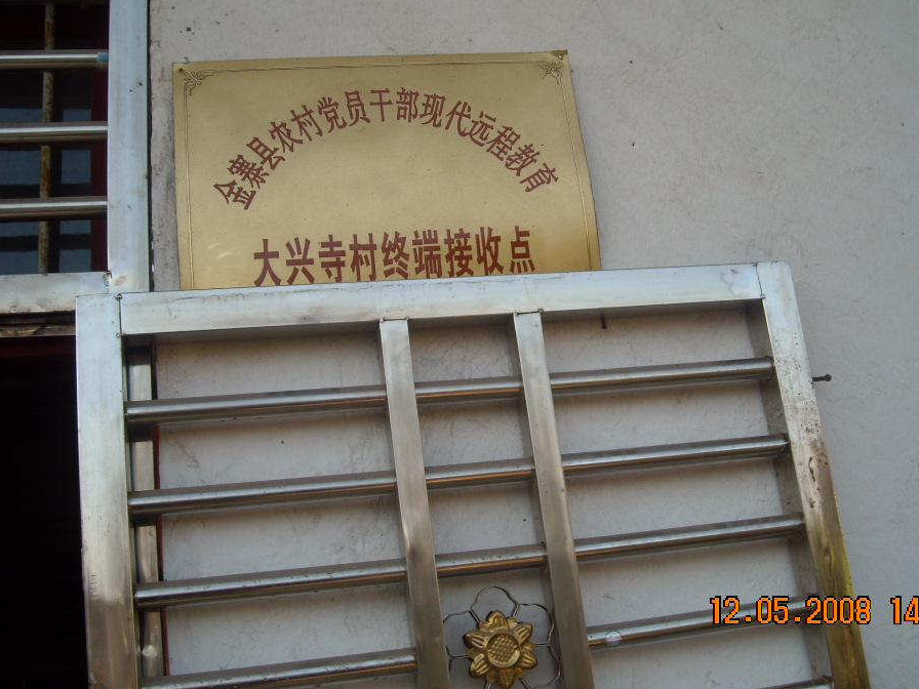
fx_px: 1062
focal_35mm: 40
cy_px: 299
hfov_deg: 46.8
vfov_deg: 35.9
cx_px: 489
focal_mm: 5.7
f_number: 2.8
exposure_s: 1/438
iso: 64
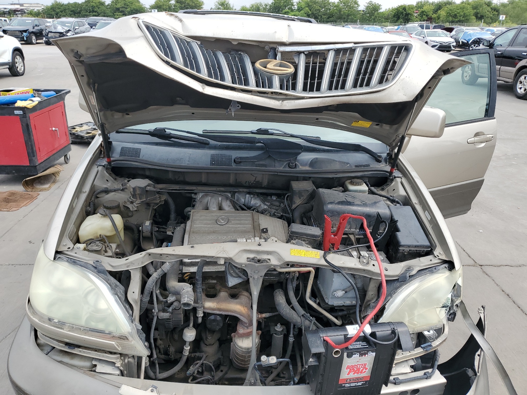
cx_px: 264
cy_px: 198
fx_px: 396
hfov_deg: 67.3
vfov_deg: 53.1
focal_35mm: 26
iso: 50
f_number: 1.5
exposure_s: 1/1667
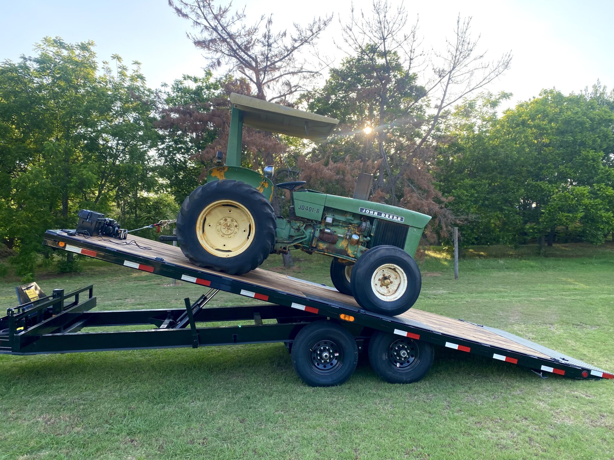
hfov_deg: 67.3
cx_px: 307
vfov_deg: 53.1
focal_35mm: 26
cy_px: 230
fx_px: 461
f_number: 1.8
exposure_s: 1/493
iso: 32
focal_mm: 4.25
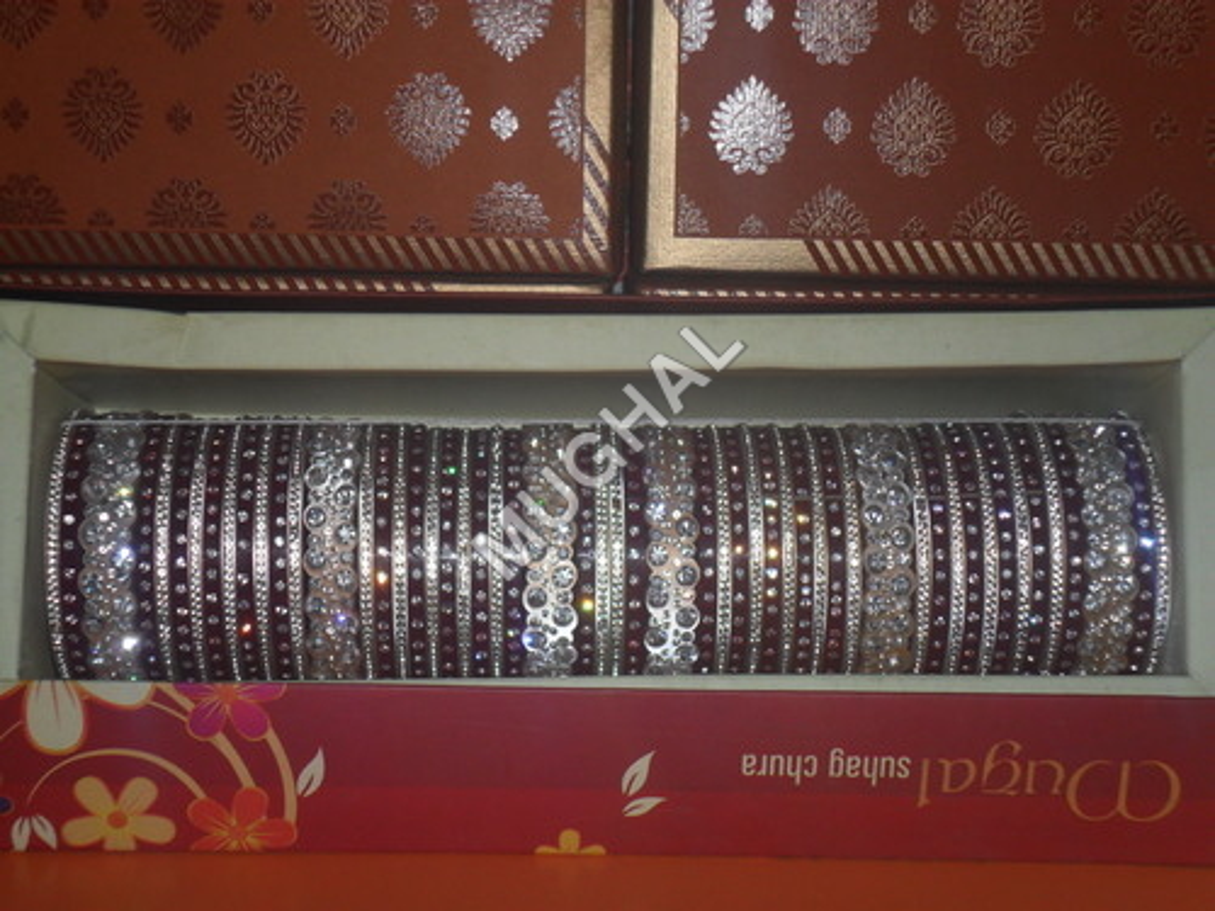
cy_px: 456
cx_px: 608
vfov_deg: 23.3
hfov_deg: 30.7
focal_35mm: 63
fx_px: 2211
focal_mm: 11.2
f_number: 14.1
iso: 100
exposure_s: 1/60
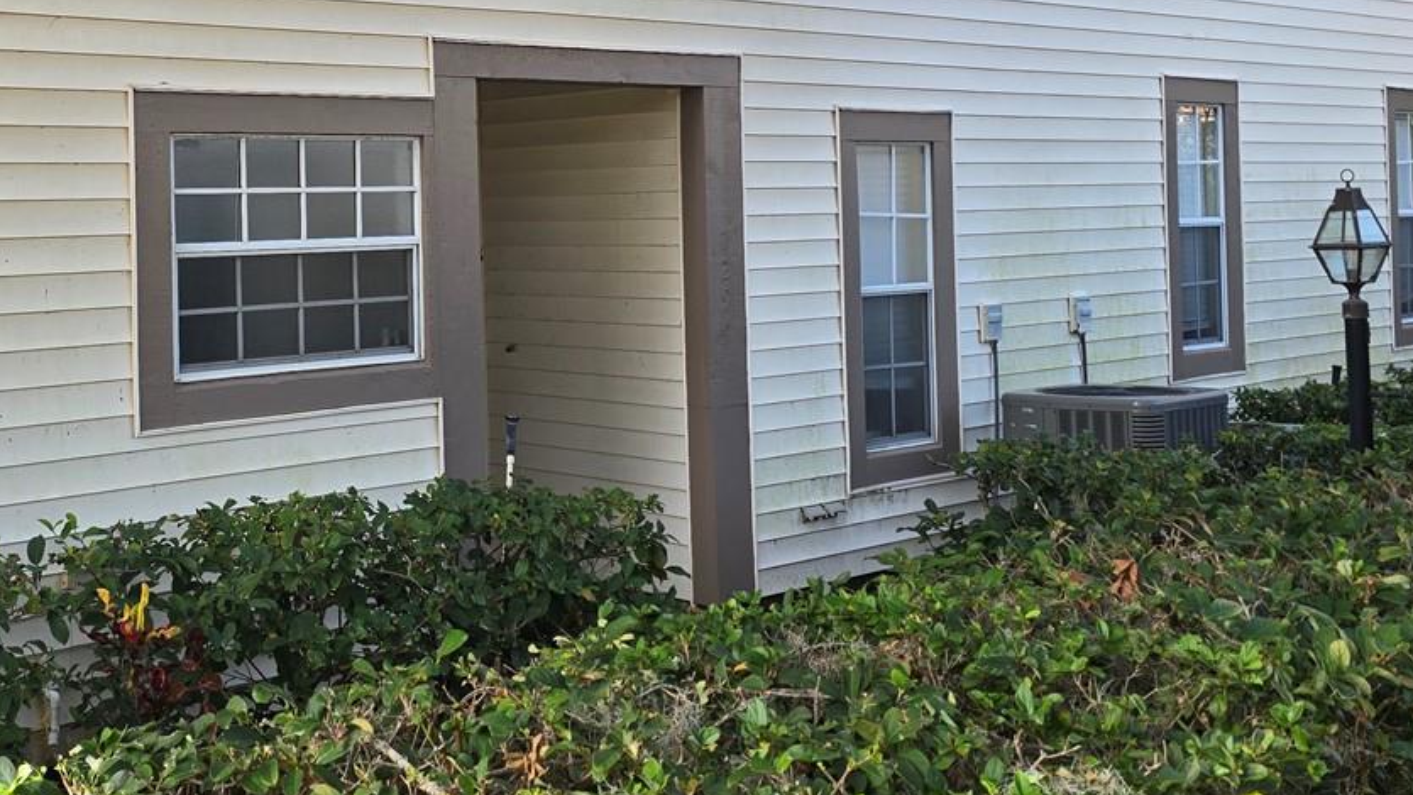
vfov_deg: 24.7
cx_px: 366
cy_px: 222
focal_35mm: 48
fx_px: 1799
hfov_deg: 41.7
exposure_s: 1/180
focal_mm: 6.3
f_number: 1.7
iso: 20
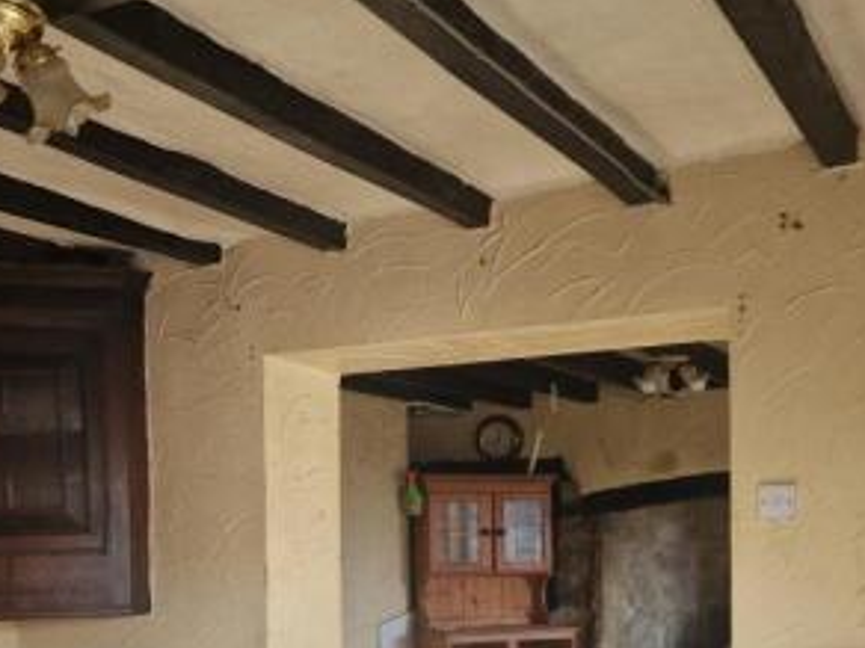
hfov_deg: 40.9
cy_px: 540
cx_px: 321
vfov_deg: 30.6
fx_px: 1149
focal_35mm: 46
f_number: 1.8
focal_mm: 6.4
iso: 80
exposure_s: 1/180
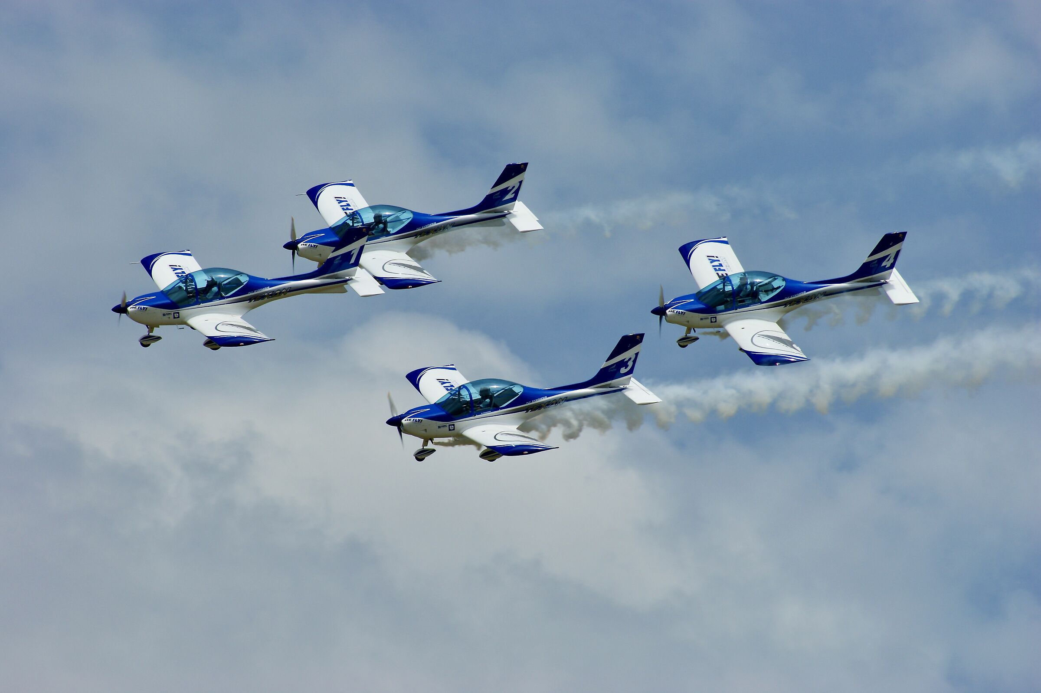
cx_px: 520
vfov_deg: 3.1
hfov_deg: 4.6
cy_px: 346
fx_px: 13004
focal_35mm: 450
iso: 100
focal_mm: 300
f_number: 8
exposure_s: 1/640
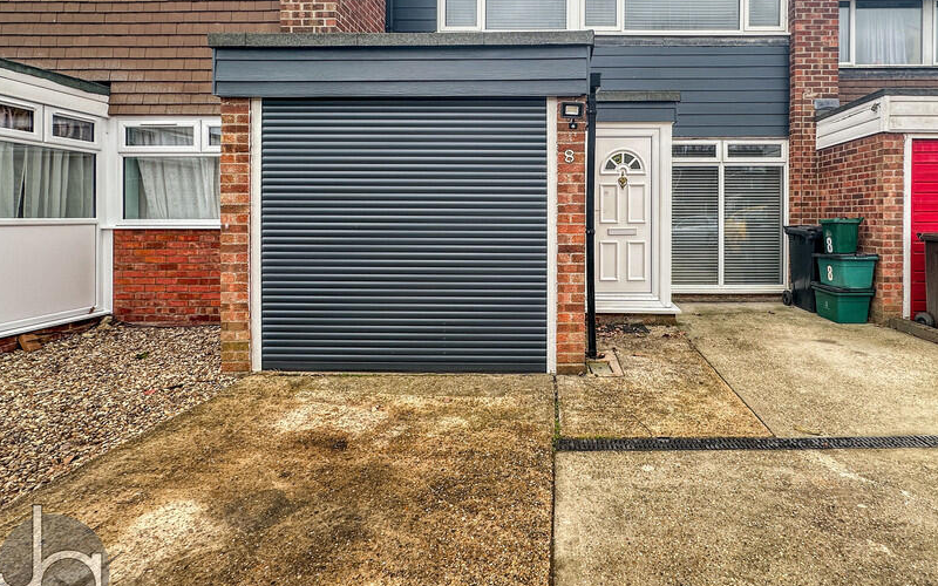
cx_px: 558
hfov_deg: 87.0
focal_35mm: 19
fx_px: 486
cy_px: 226
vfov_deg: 61.5
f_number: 2.2
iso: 40
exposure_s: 1/100
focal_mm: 2.22
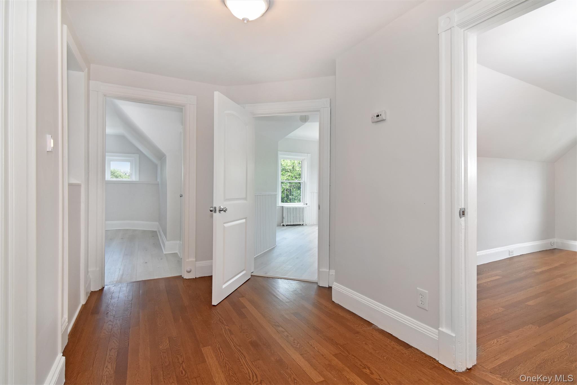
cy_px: 192
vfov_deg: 72.0
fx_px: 264
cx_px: 288
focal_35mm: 16
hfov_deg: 95.0
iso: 640
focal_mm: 11
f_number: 8
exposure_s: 1/25
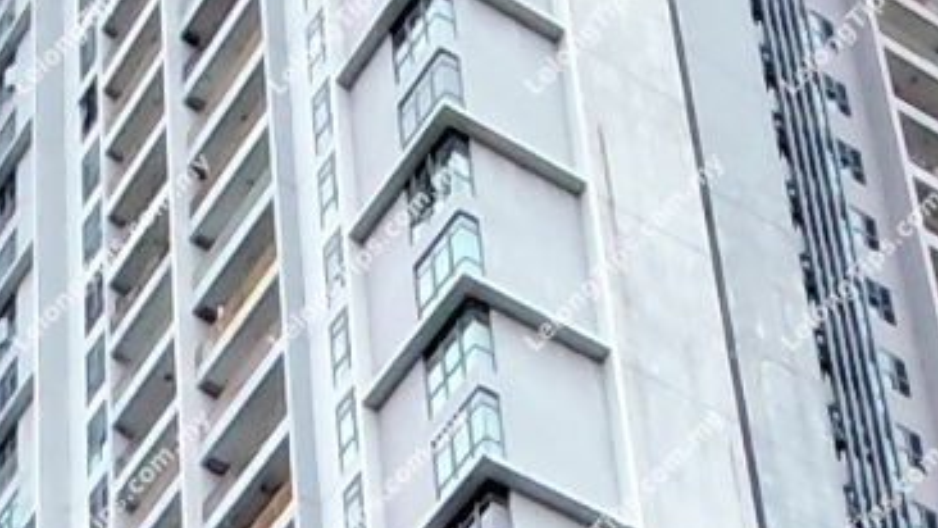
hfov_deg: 17.6
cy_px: 1285
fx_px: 3010
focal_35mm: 121
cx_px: 677
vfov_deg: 9.0
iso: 50
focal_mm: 1.65
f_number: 2.2
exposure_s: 1/370
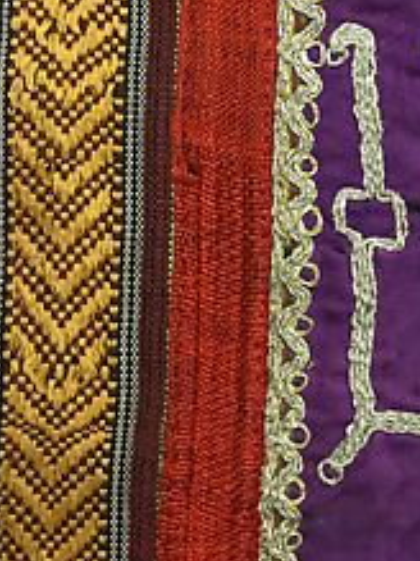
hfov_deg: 16.5
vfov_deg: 22.9
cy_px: 182
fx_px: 1376
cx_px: 530
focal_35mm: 85
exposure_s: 1/30
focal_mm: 3.3
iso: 80
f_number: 2.4
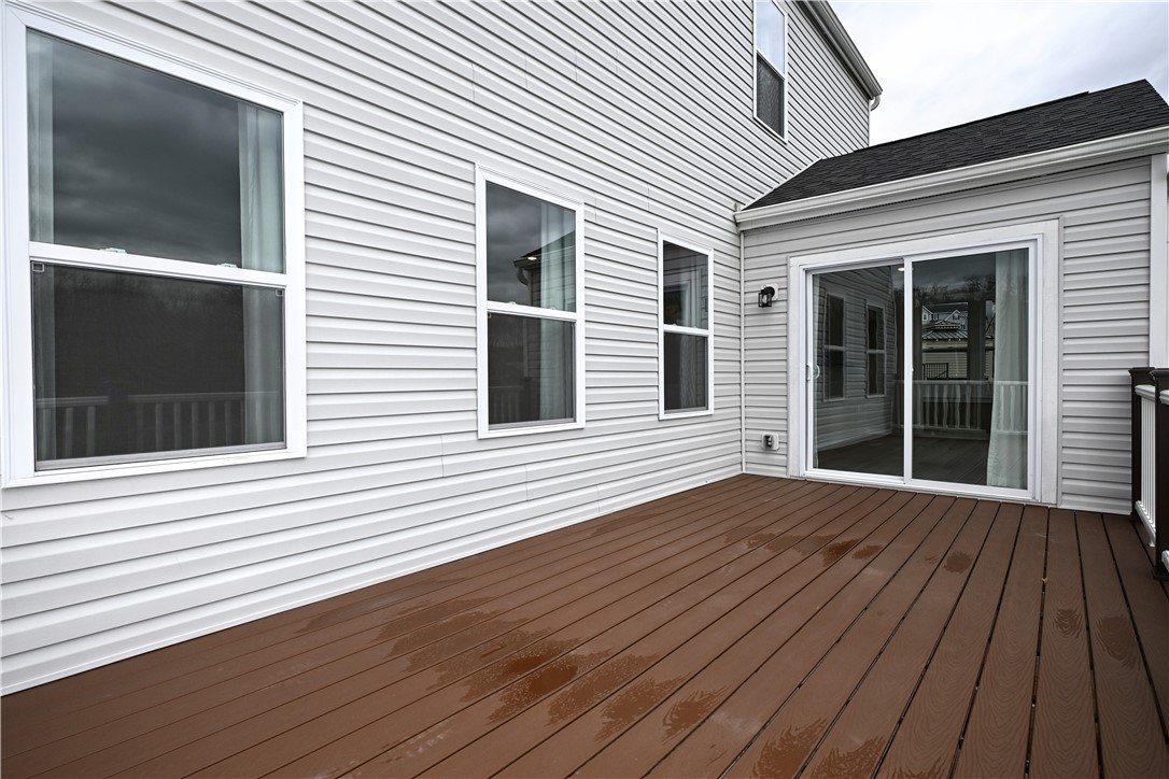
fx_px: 584
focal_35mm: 18
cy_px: 390
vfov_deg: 67.4
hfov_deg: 90.0
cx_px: 584
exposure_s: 1/125
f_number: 6.3
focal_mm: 12
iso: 100
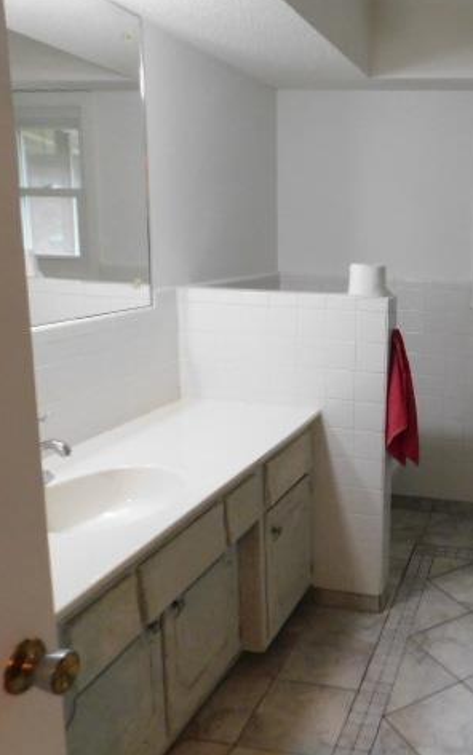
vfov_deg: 58.1
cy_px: 374
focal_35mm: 33
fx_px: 680
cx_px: 431
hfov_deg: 35.9
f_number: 3
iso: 400
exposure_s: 1/20
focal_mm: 4
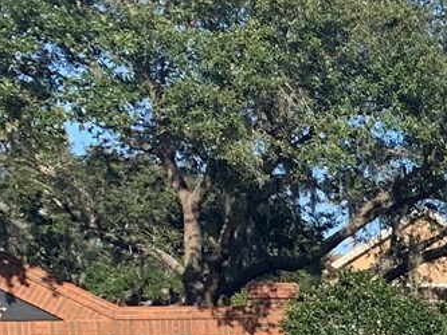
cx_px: 1051
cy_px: 460
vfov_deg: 11.5
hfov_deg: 12.6
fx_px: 1615
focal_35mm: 125
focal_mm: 4.25
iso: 25
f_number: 1.8
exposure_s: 1/1468
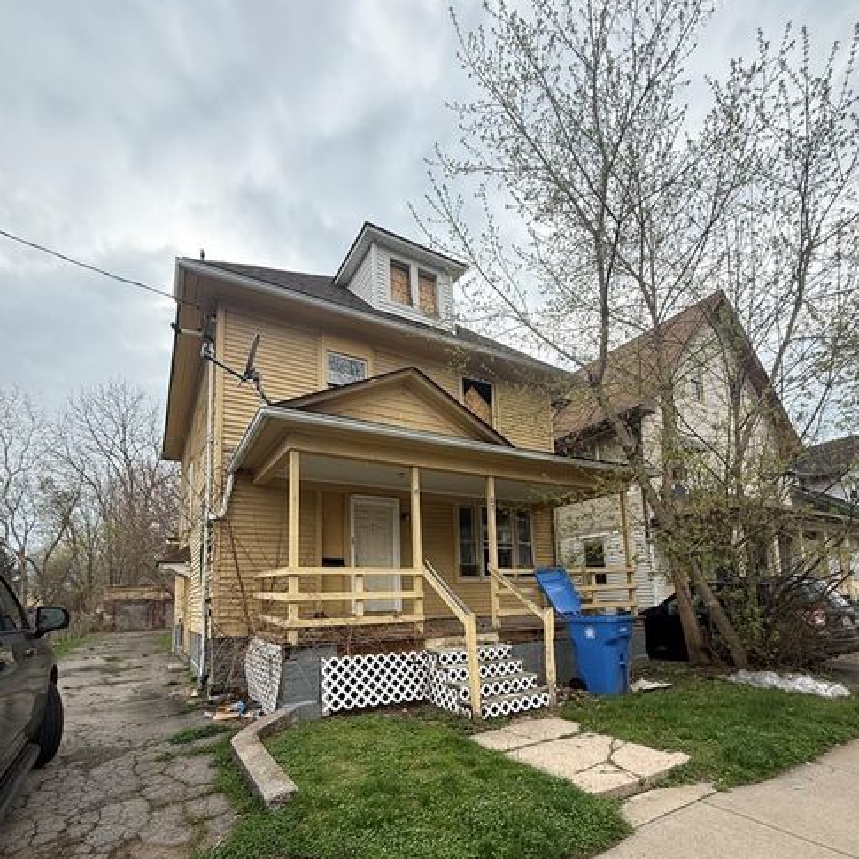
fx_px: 477
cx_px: 427
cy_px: 546
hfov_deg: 84.0
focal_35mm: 17
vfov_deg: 82.1
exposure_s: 1/545
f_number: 2.2
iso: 64
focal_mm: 2.22
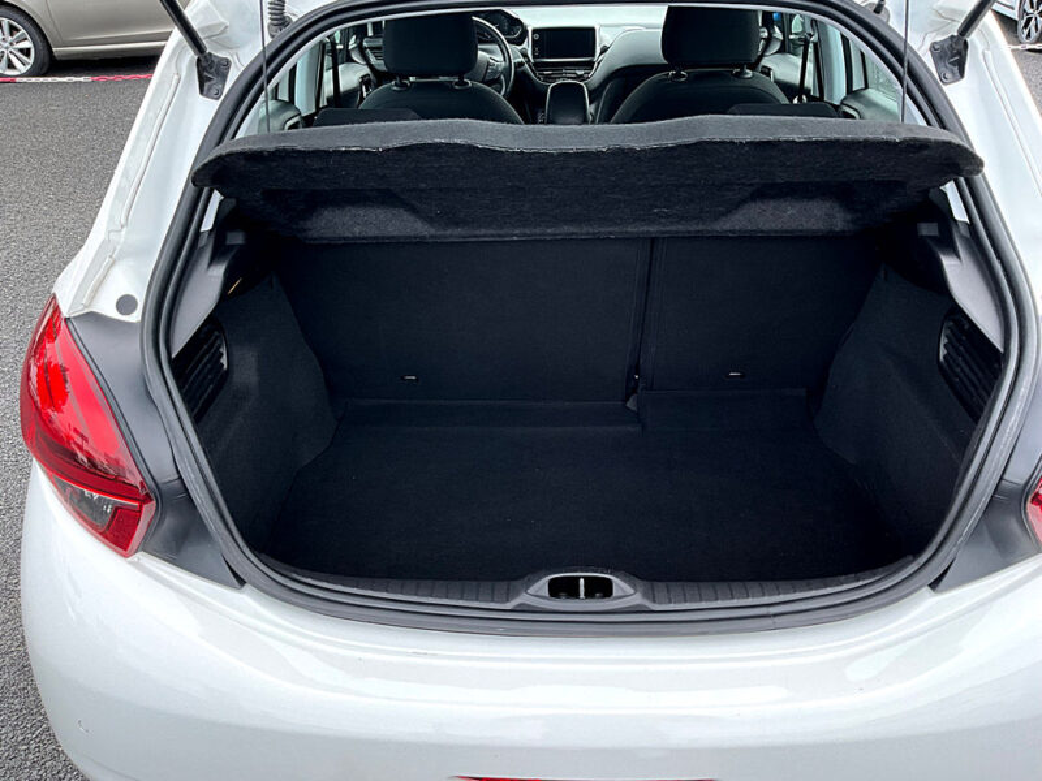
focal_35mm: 29
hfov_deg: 61.7
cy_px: 390
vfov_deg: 48.2
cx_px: 521
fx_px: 873
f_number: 1.8
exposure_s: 1/435
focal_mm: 3
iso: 25
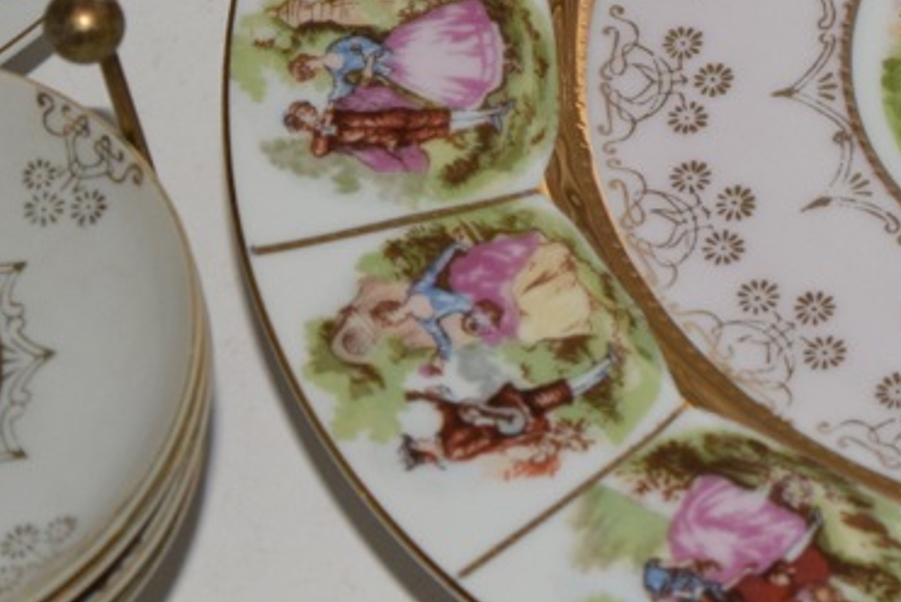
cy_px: 57
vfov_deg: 7.1
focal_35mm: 194
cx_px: 1161
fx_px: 4859
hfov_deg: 10.4
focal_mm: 48
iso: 800
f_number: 5.6
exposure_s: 1/100
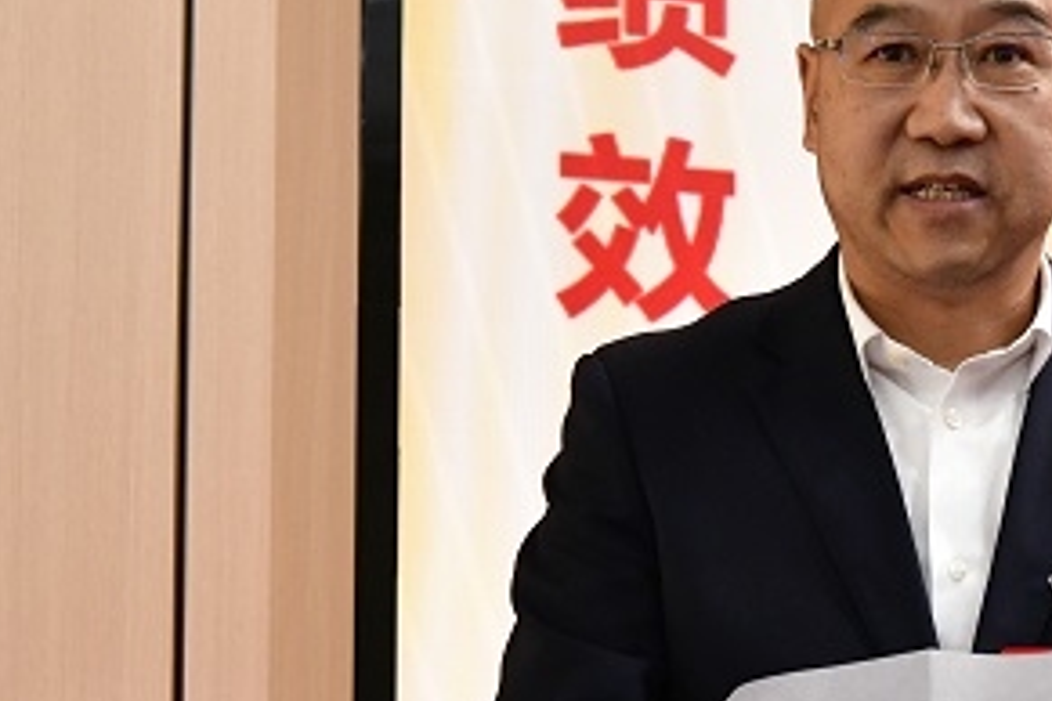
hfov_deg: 17.4
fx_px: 3390
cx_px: 922
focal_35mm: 116
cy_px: 416
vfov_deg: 11.8
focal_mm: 45
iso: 6400
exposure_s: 1/320
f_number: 9
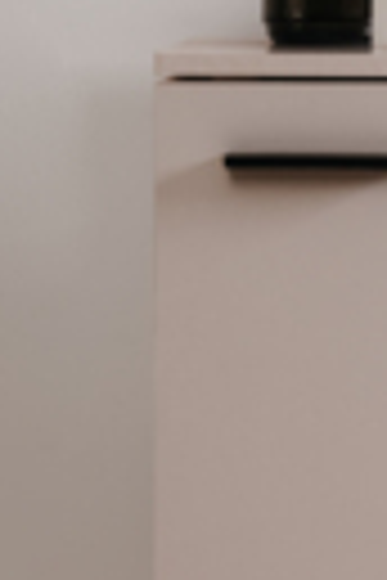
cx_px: 526
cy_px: 697
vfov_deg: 12.3
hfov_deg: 8.3
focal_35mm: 163
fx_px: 2628
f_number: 9
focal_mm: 35
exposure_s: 1/8
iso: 100
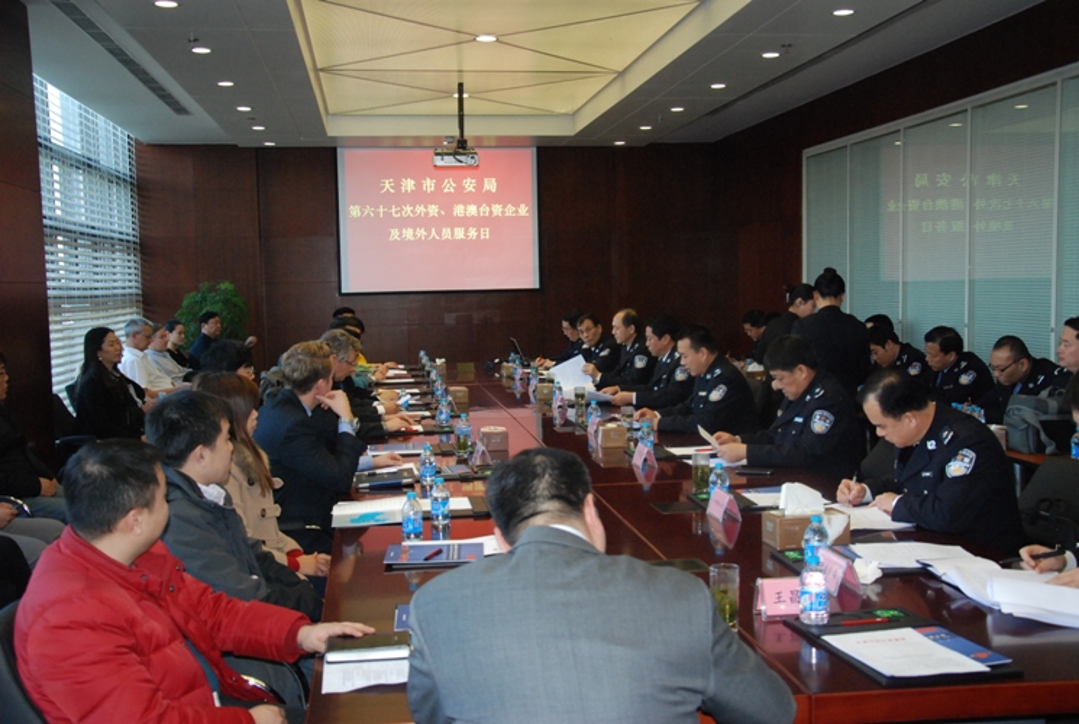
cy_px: 362
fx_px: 1171
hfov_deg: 49.5
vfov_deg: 34.4
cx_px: 540
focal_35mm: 39
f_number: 5
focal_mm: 26
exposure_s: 1/60
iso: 1000
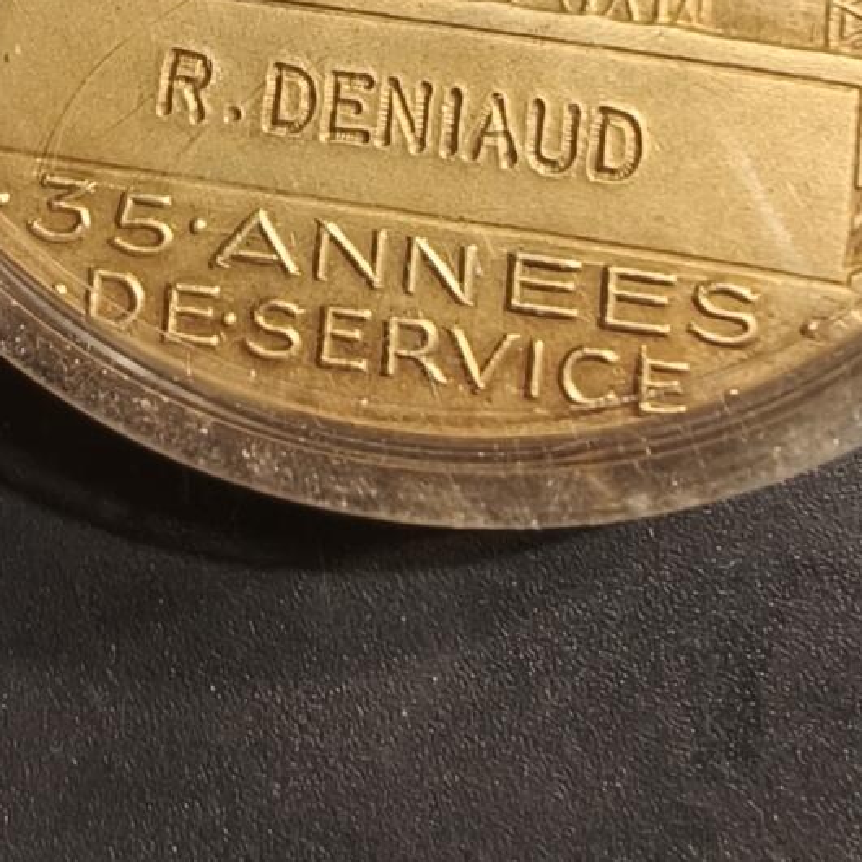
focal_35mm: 69
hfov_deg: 25.0
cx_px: 434
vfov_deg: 24.7
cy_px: 198
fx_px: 1944
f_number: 2
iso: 160
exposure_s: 1/100
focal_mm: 2.32
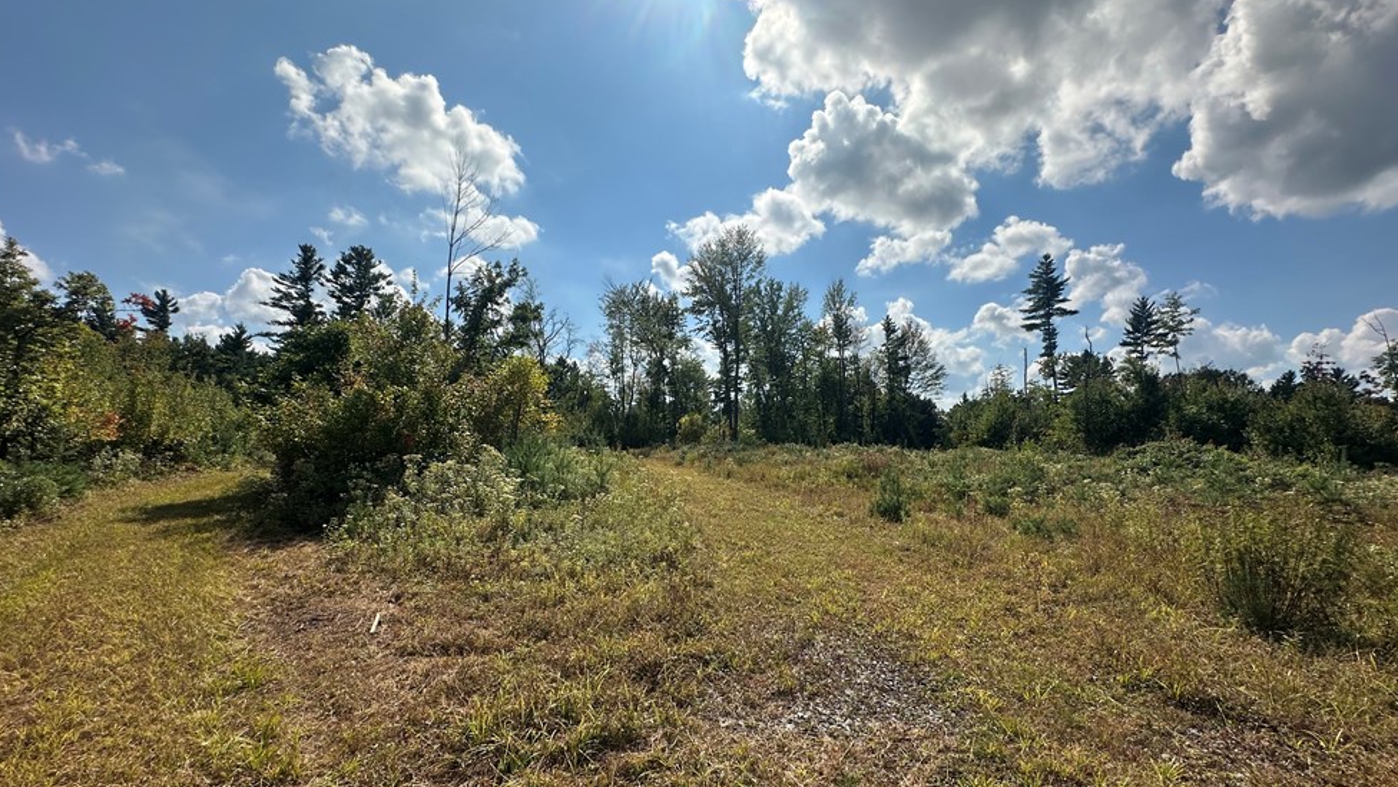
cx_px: 720
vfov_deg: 67.0
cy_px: 429
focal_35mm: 16
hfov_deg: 99.3
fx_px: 593
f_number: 2.2
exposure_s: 1/4000
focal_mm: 2.22
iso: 50
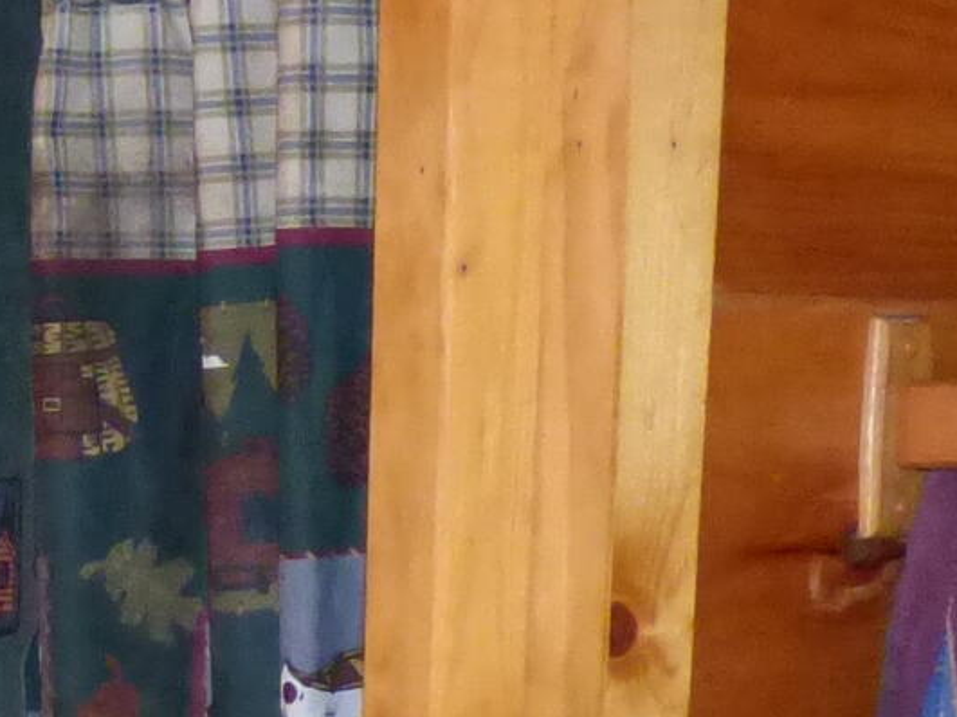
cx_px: -247
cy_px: 1203
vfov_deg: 12.2
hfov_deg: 16.6
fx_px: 3123
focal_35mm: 113
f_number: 2.8
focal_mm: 3.58
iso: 800
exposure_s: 1/60
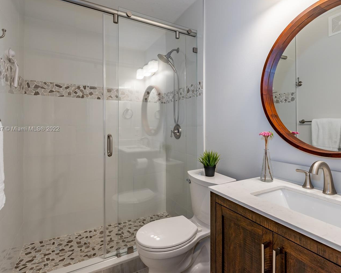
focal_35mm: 19
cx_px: 189
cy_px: 129
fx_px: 192
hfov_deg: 83.0
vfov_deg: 70.8
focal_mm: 16
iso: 200
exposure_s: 1/15
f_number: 8
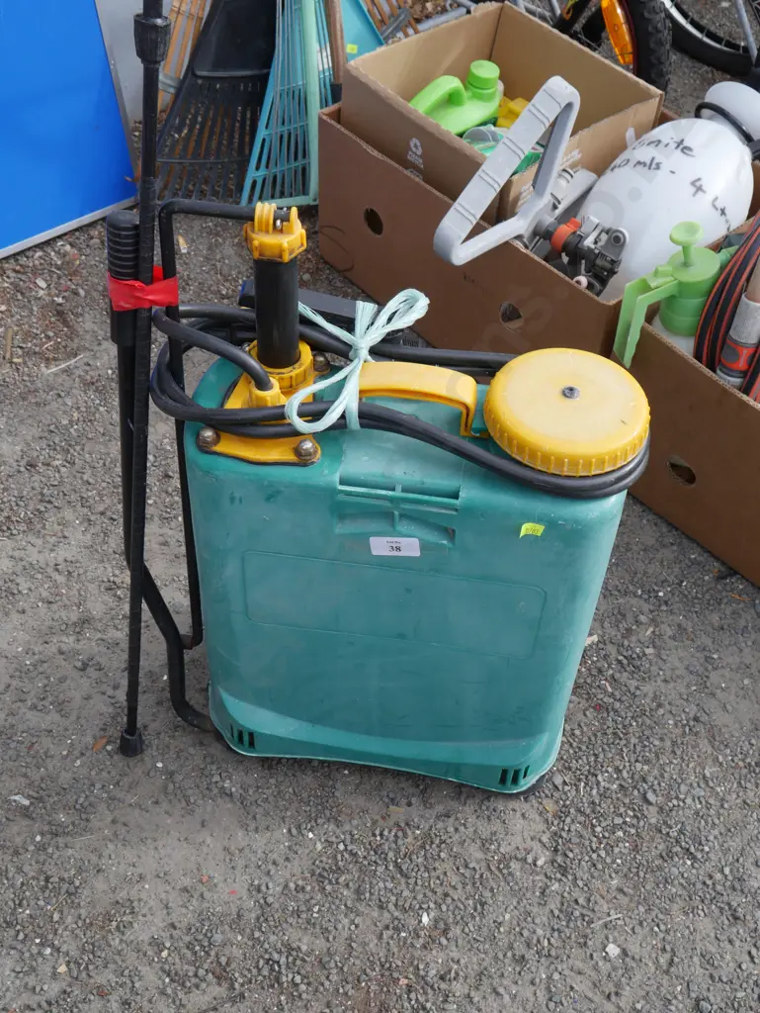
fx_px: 1170
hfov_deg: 36.0
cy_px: 506
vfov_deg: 46.8
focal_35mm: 40
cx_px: 380
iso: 200
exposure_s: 1/250
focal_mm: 20
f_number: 7.1
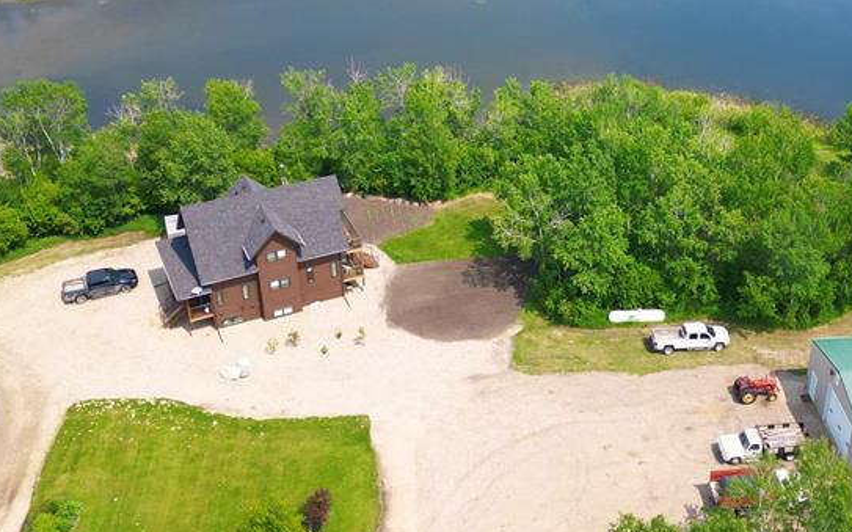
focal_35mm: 48
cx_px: 593
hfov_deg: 41.1
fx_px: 1114
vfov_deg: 26.8
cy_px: 199
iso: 110
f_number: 1.7
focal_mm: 6.72
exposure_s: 1/1250
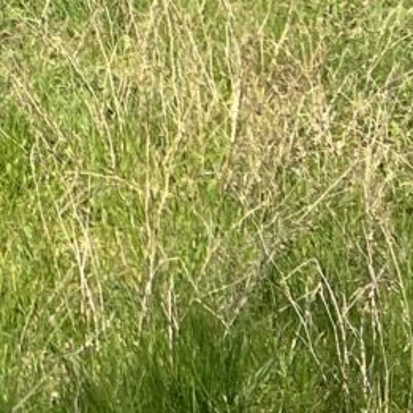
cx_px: -1116
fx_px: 2430
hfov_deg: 7.5
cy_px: -544
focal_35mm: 180
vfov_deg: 8.9
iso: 50
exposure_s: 1/3571
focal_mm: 5.7
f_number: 1.5
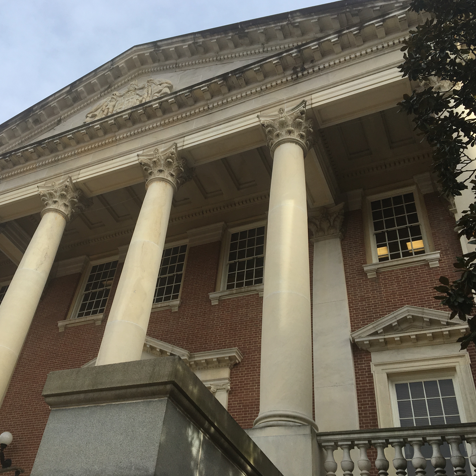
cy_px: 234
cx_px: 189
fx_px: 545
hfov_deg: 46.9
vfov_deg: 47.2
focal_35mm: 35
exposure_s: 1/1115
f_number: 2.2
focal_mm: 4.15
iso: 25
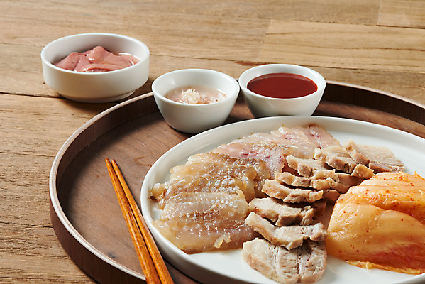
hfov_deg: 19.4
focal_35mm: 105
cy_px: 142
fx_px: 1240
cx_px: 212
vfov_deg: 13.1
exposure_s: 1/125
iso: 250
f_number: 22
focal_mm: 105
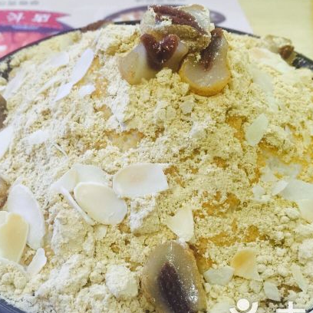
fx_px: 450
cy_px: 155
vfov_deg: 38.3
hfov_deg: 38.3
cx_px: 153
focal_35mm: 44
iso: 125
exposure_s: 1/17
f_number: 2.2
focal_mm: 4.15
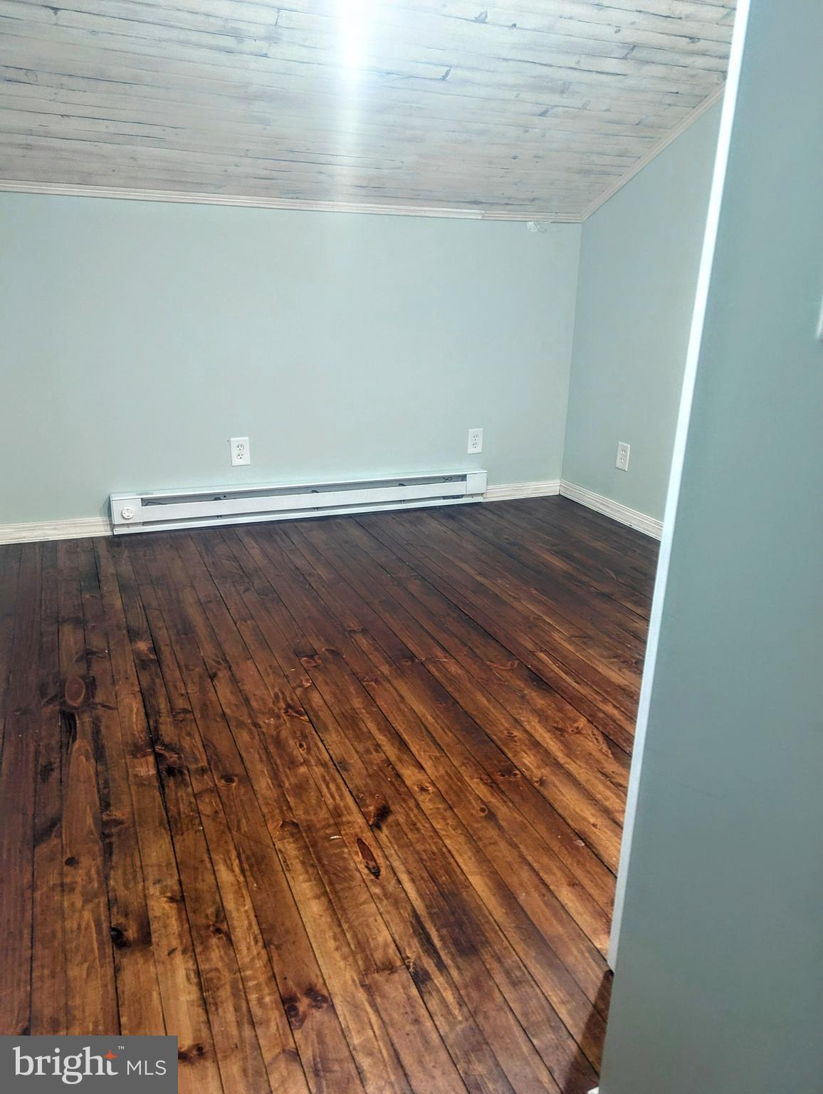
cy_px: 547
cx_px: 412
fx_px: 759
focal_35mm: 24
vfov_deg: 71.5
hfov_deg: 56.9
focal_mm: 6.81
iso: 239
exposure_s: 1/40
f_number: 1.85
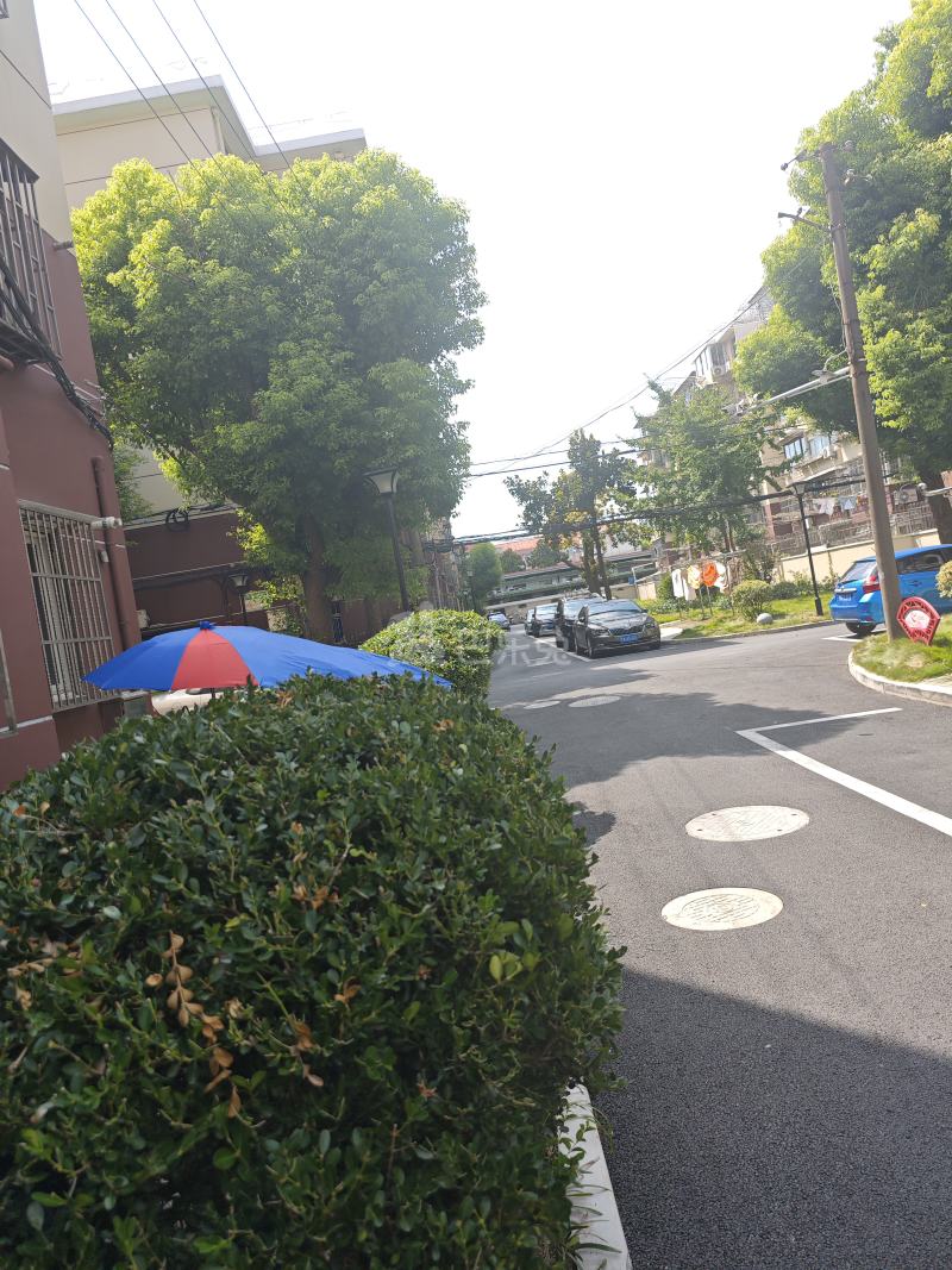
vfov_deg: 73.9
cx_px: 476
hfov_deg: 58.9
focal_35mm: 23
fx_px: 844
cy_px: 635
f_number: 2
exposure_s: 1/536
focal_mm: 8.72
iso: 50
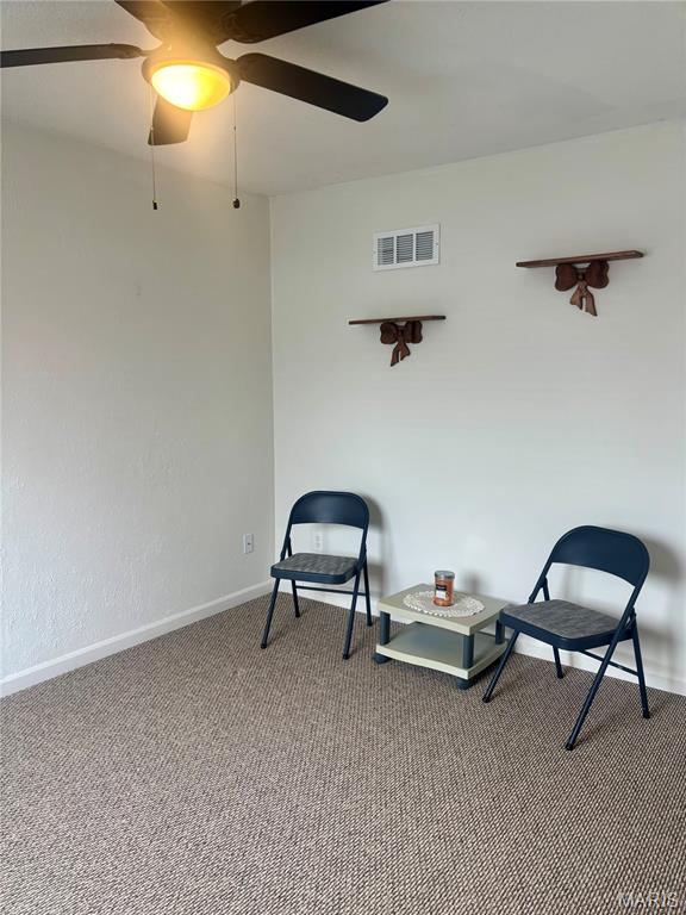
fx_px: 687
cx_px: 343
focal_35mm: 26
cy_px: 458
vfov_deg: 67.3
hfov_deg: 53.1
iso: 80
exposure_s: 1/121
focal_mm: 5.96
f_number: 1.6
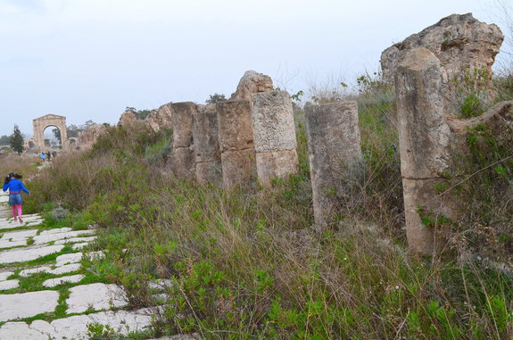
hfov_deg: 45.0
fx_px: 619
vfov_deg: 30.7
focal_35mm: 44
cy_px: 170
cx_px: 256
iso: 400
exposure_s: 1/20
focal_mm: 29
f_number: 8
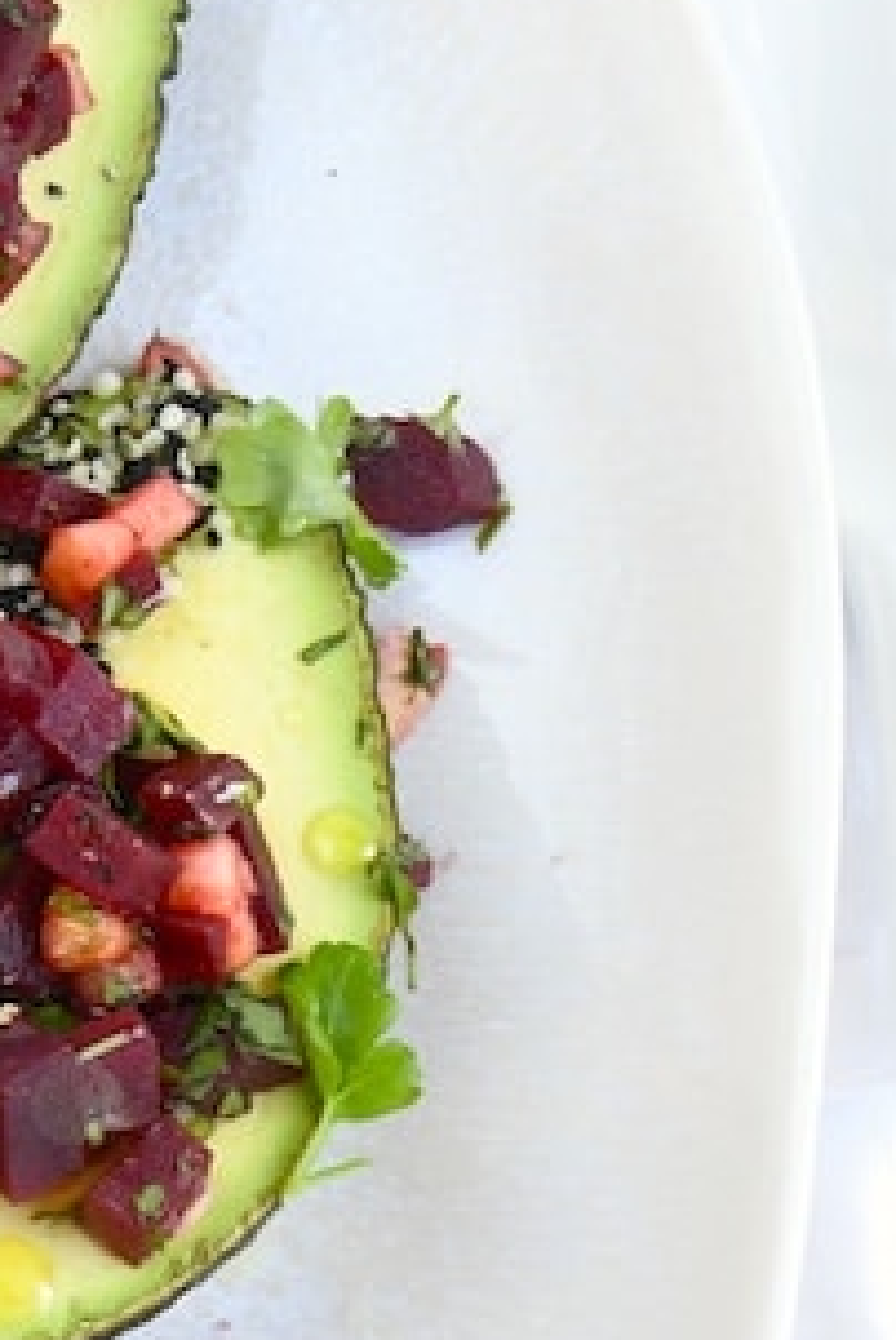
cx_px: 9
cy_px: 1340
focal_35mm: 125
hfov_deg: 10.9
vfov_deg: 16.1
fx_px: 4656
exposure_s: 1/180
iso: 1600
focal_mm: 24
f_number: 11
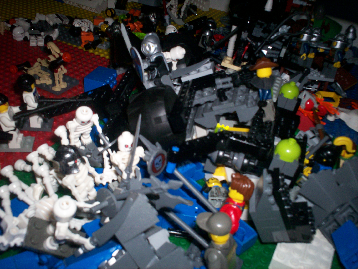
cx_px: 179
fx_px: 372
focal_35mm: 36
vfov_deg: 39.7
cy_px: 134
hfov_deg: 51.4
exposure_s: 1/60
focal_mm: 6
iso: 140
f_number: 4.5
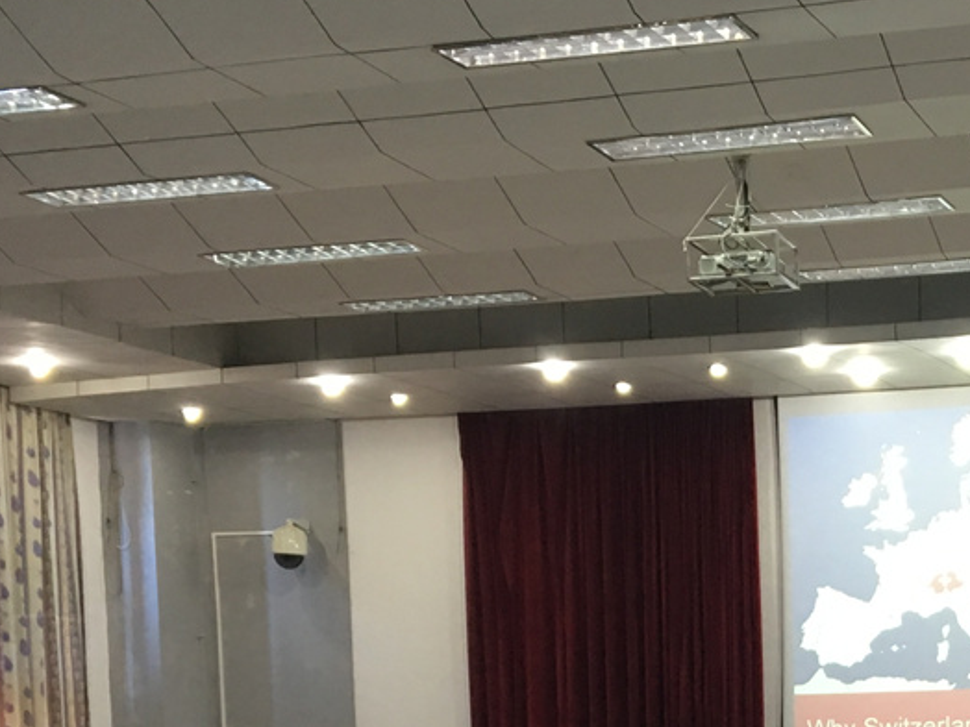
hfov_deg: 23.0
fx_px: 2326
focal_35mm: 83
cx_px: 844
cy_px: 954
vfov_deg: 16.7
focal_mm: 4.15
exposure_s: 1/33
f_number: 2.2
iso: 125
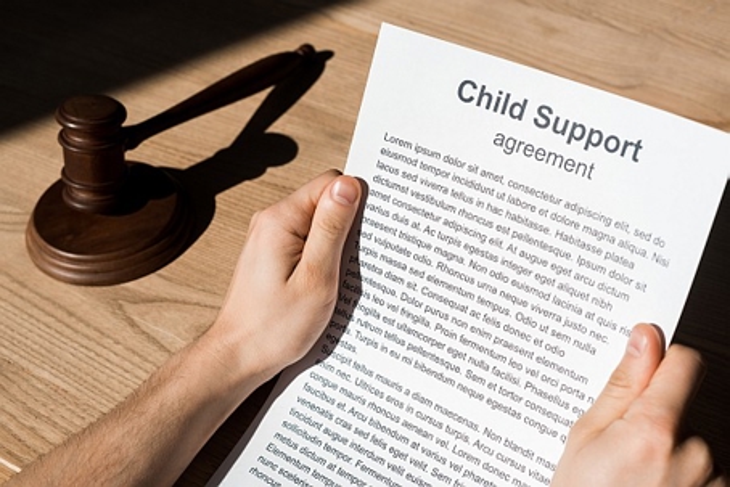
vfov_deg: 27.0
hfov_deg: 39.6
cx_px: 365
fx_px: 1014
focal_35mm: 50
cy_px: 244
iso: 100
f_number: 6.3
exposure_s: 1/400
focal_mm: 50
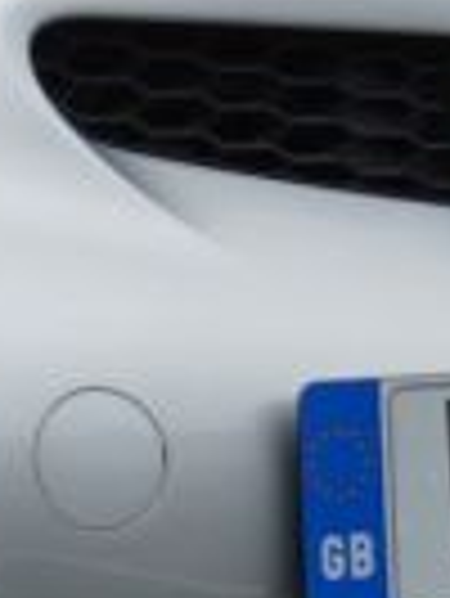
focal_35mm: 728
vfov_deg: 2.7
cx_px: -860
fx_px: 12598
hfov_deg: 2.0
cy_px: -193
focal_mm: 42
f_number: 5.6
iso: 320
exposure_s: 1/160
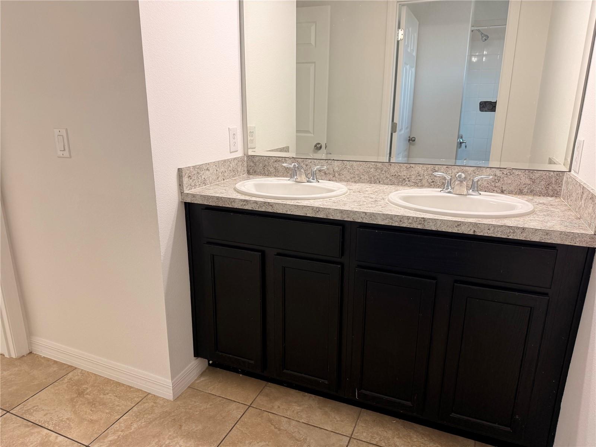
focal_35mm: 24
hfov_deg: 71.6
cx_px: 298
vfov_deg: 56.8
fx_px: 413
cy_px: 224
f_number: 1.78
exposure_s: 1/120
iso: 125
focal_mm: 6.76
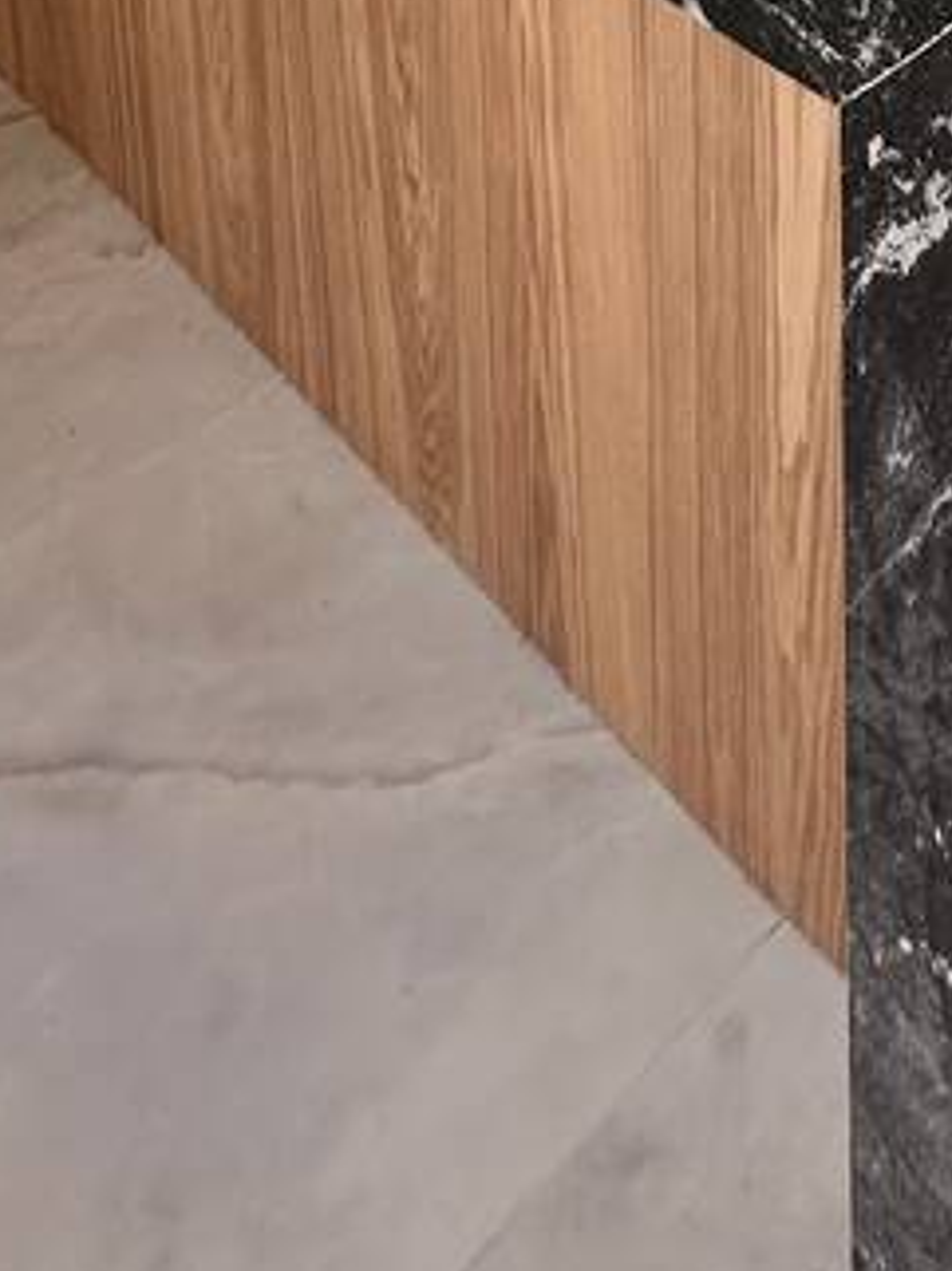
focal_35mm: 47
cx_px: 1106
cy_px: -679
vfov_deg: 27.0
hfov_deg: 27.6
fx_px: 1726
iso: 100
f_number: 2.2
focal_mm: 2.22
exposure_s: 1/99
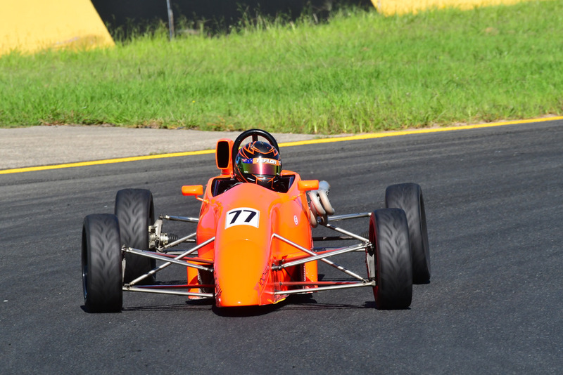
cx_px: 282
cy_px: 188
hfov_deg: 3.4
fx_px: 9621
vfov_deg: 2.2
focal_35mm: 615
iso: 500
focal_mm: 410
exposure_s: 1/640
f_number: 11
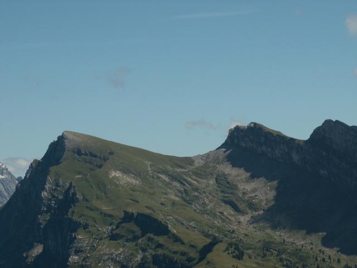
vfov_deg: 11.1
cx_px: 178
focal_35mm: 134
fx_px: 1382
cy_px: 134
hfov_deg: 14.7
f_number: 8
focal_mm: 21.85
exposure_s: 1/250
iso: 50
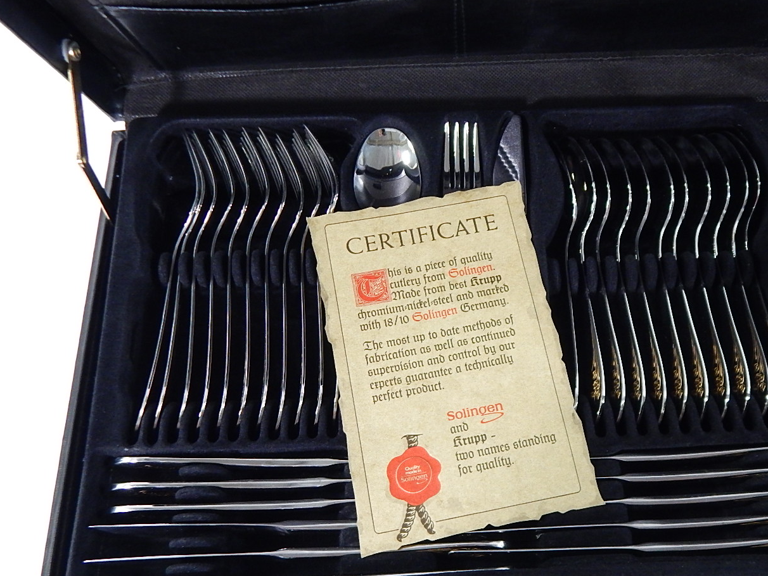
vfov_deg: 42.8
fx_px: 732
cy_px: 342
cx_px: 460
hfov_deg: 55.0
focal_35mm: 33
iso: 400
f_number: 3.1
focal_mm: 4.5
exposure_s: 1/25
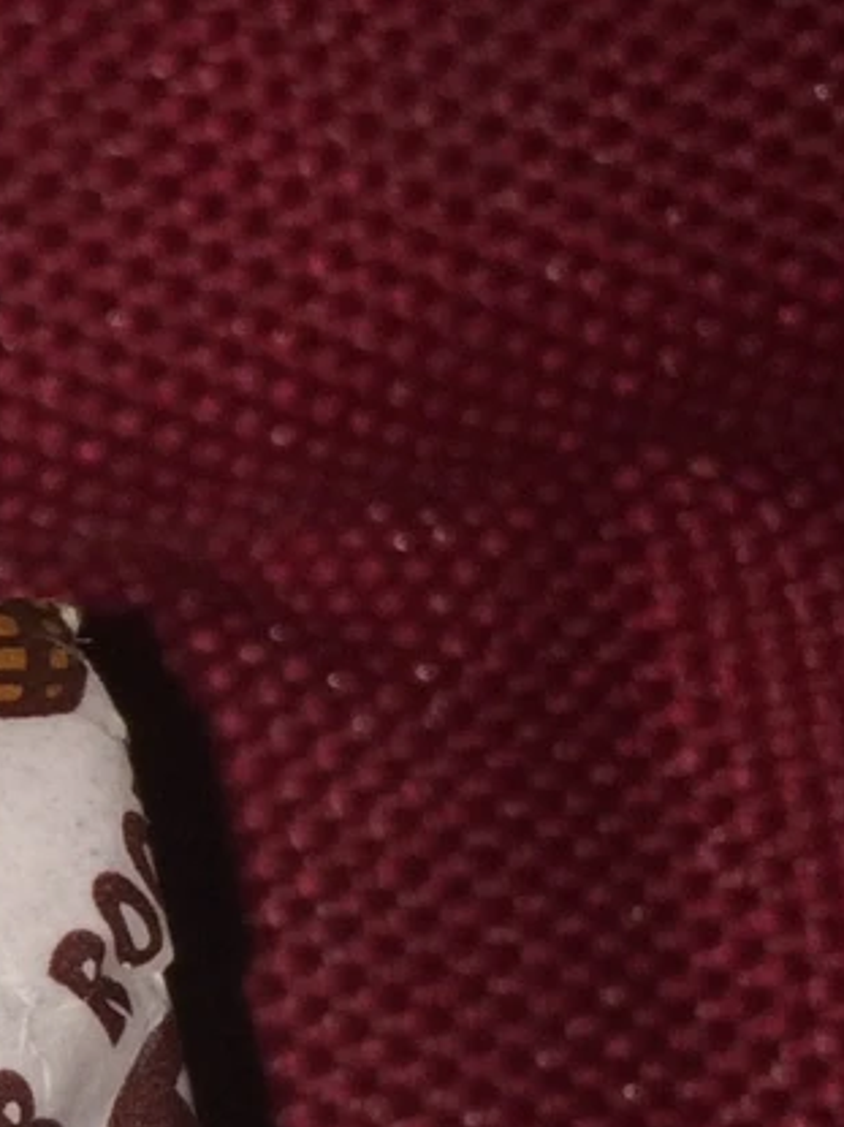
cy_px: 1018
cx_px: -974
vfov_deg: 13.7
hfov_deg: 9.5
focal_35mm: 143
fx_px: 4651
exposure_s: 1/366
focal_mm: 4.15
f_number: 2.2
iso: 32
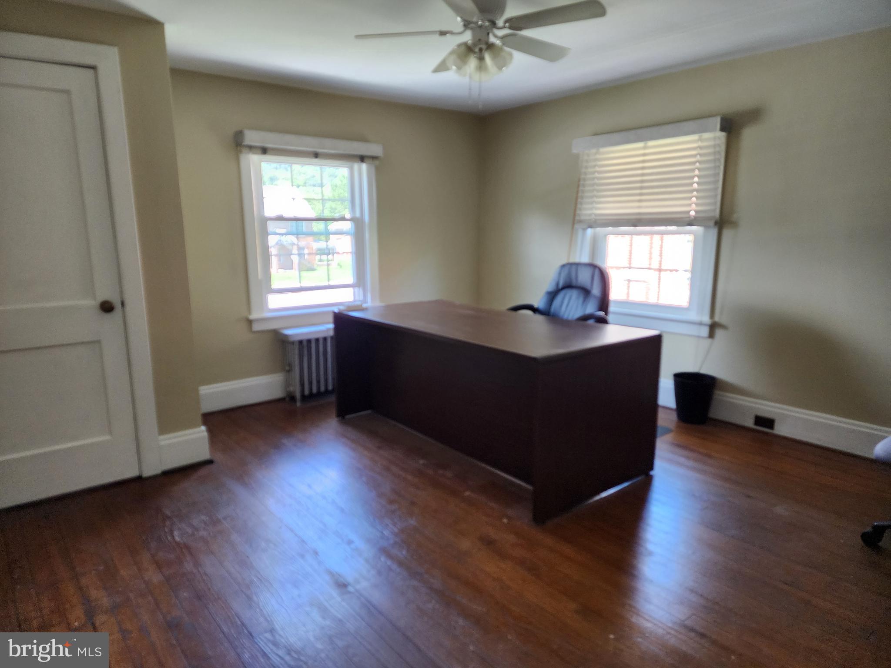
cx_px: 446
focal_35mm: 23
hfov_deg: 73.9
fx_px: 592
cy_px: 334
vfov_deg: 58.9
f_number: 1.8
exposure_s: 1/120
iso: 320
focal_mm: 6.4
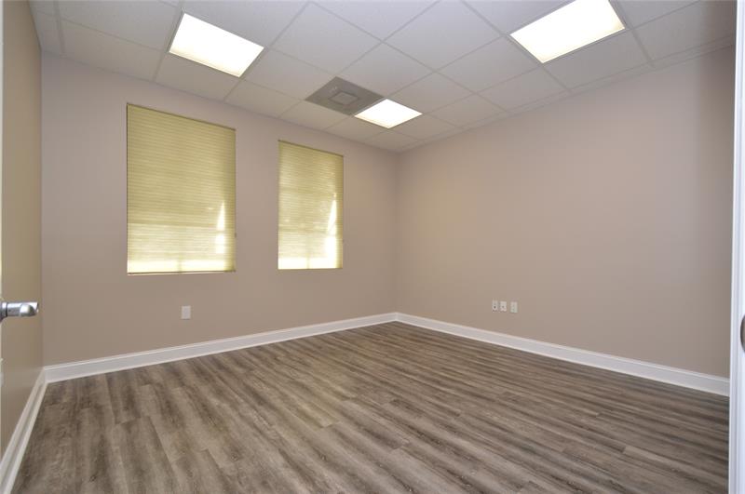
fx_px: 310
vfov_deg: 77.2
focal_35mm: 15
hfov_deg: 100.5
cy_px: 247
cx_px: 372
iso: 400
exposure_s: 1/80
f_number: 4.5
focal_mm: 10
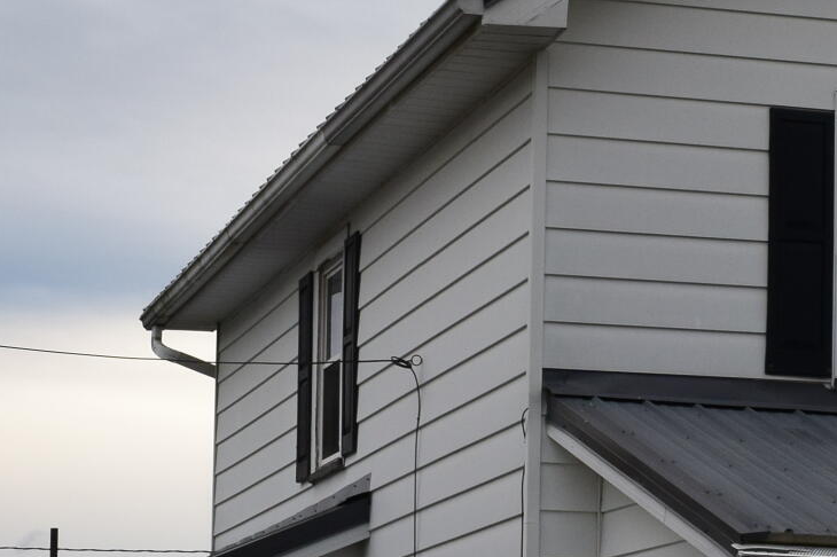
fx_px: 3439
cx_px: 835
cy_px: 576
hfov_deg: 13.7
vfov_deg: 9.2
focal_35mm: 148
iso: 400
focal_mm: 24
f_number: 9
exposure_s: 1/100
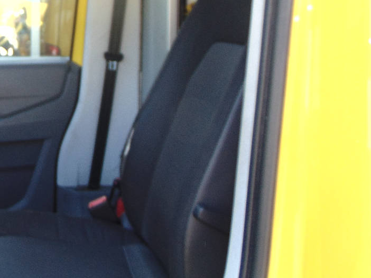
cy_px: 46
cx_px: -38
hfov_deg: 30.2
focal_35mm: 57
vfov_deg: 25.1
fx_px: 611
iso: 80
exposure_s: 1/100
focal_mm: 4.5
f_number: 3
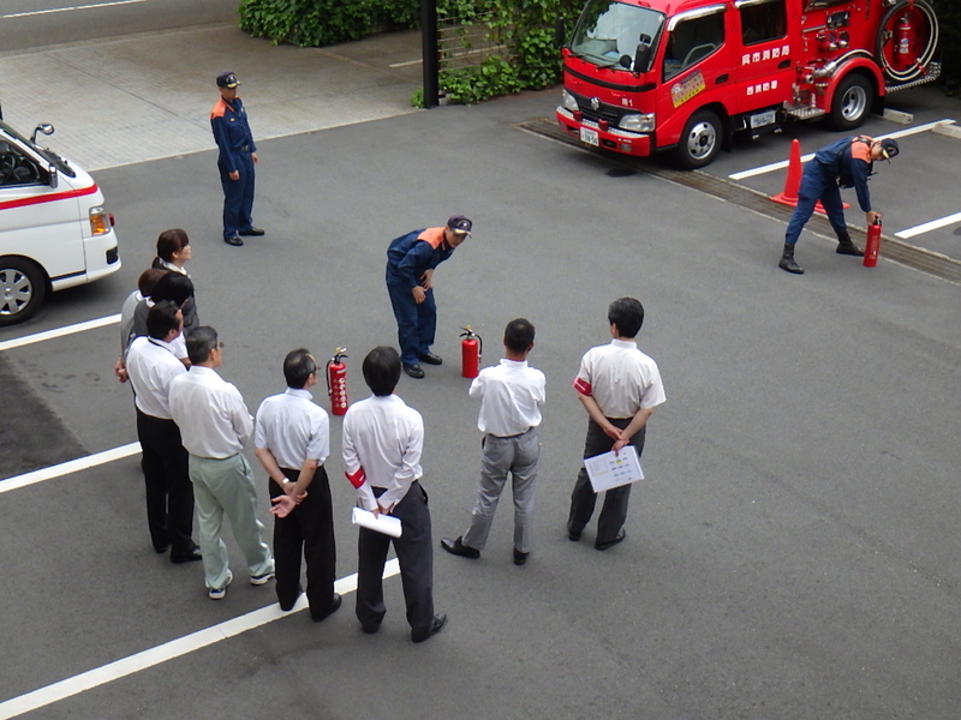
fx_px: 1416
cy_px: 360
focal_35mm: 51
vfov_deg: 28.6
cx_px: 480
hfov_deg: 37.5
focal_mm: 9.1
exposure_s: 1/80
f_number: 4.4
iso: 125
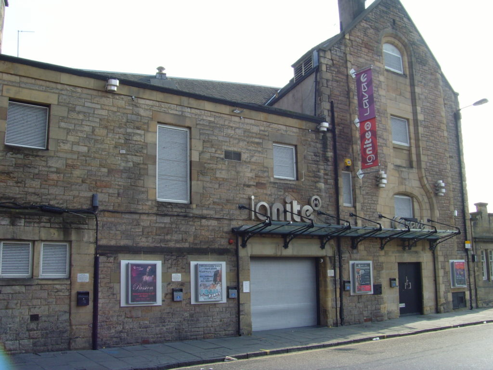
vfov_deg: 36.8
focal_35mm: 39
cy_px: 185
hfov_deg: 47.9
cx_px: 246
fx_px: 555
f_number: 6.3
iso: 80
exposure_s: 1/125
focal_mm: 6.6
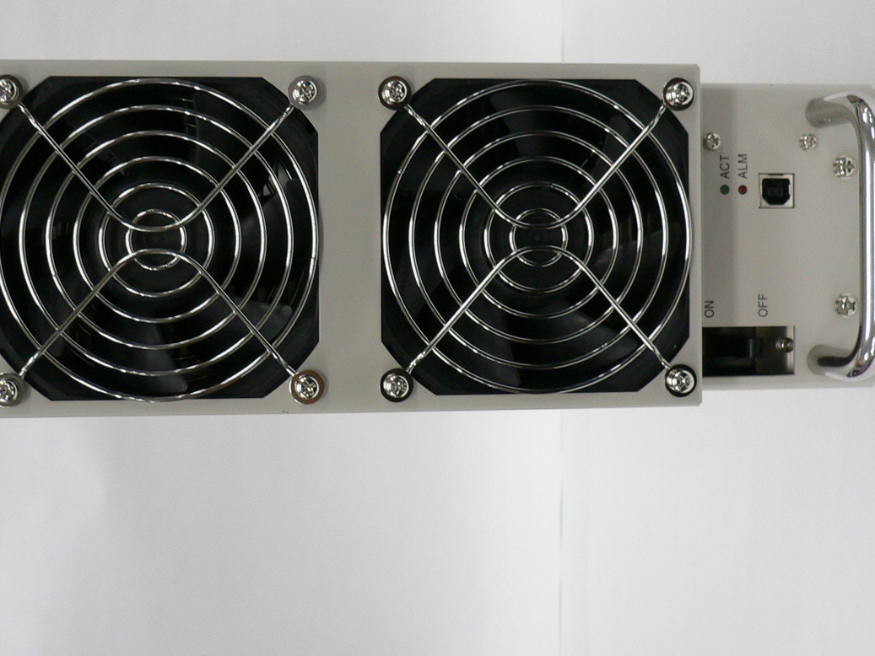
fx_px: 1365
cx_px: 357
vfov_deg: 26.9
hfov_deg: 35.4
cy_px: 232
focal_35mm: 54
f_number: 2.8
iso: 100
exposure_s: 1/20
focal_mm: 5.8
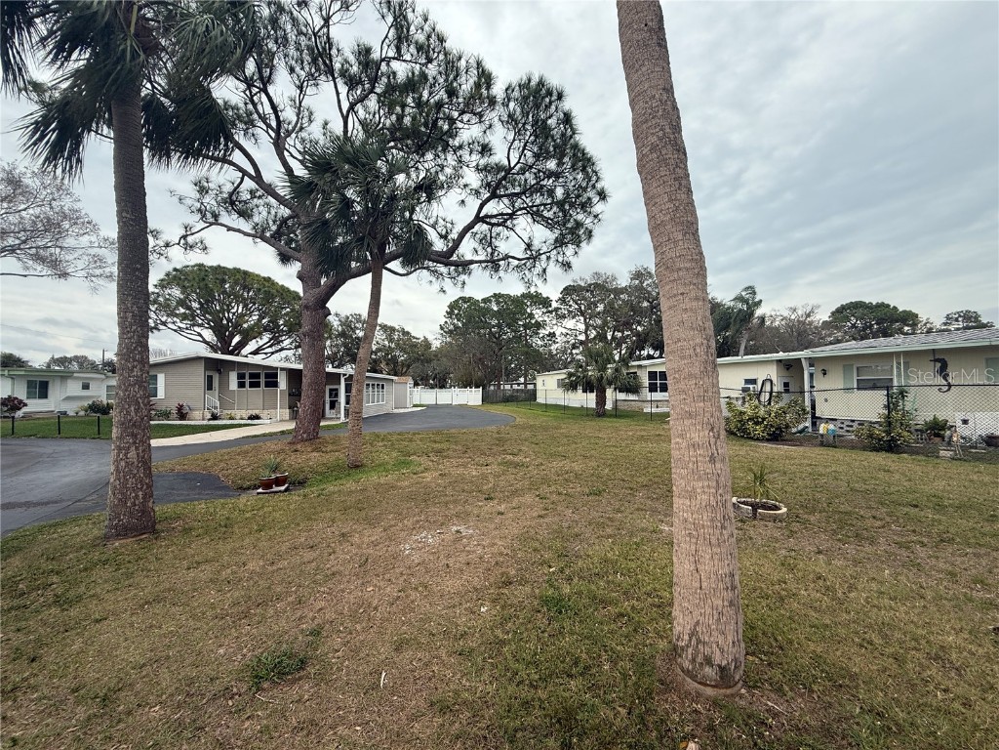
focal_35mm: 14
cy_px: 375
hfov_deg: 102.1
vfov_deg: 85.7
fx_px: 404
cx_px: 500
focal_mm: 2.22
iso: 50
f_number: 2.2
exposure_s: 1/864
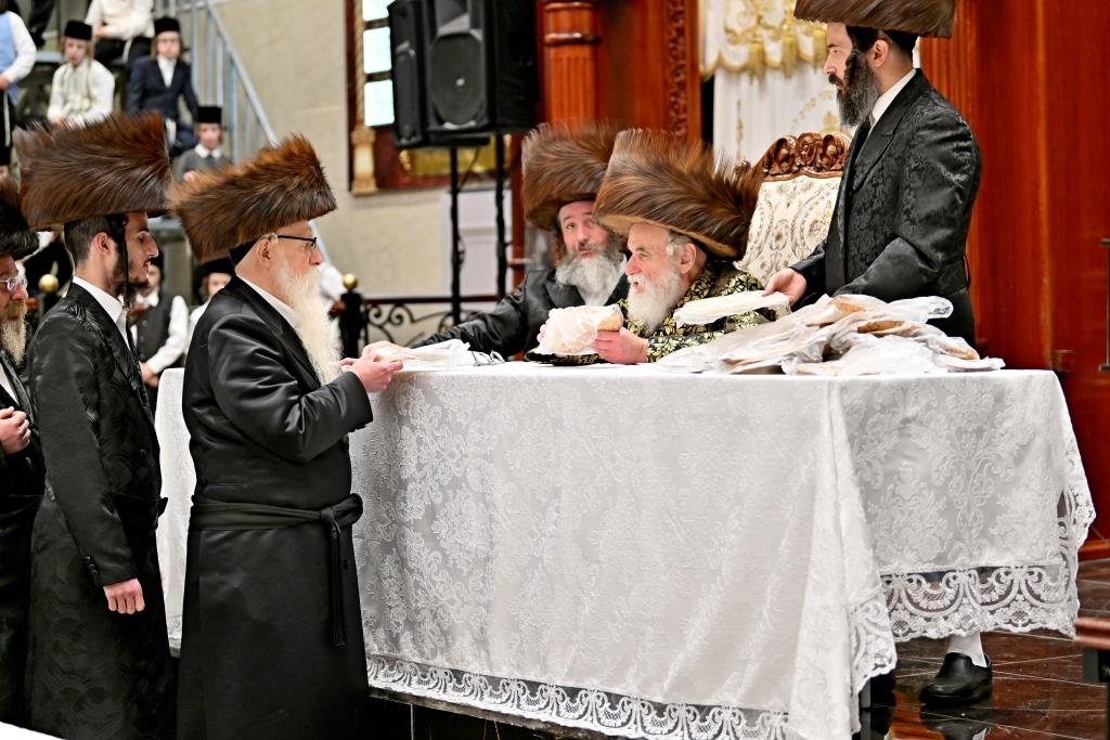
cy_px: 370
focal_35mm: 86
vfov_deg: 15.9
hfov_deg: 23.6
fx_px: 2652
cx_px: 555
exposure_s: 1/320
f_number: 2.8
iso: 250
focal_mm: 86
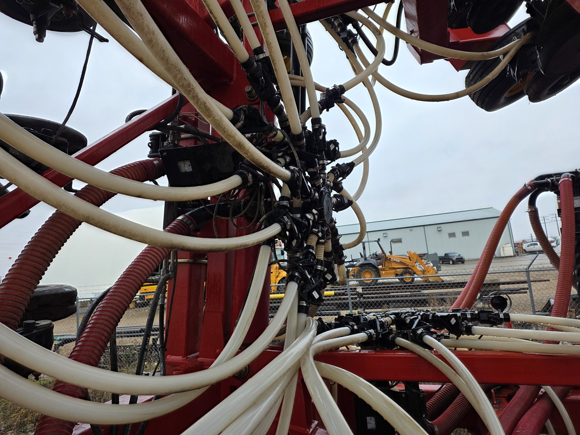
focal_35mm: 23
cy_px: 218
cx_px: 290
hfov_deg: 73.9
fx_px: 385
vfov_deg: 58.9
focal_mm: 6.25
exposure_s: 1/180
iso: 32
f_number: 1.7
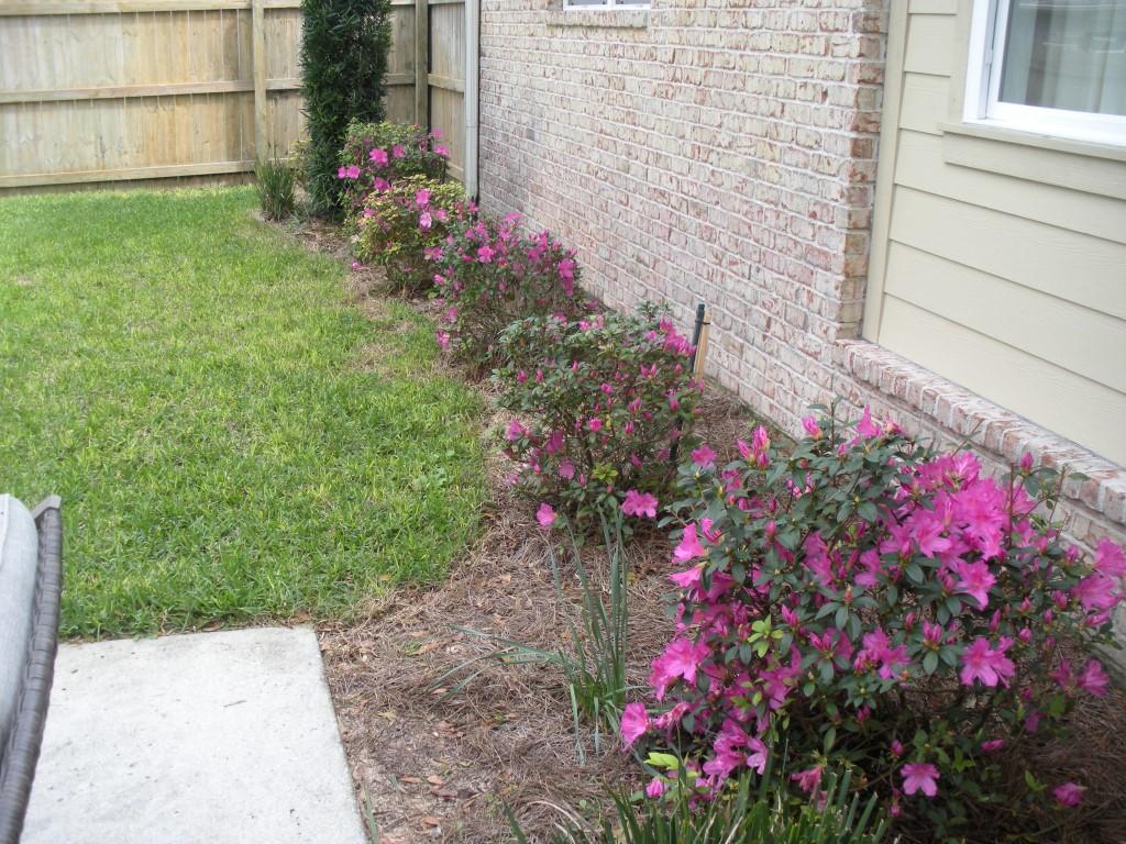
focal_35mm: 36
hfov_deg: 51.4
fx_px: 1171
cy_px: 422
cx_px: 563
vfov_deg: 39.7
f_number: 3.5
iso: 64
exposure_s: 1/137
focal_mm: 6.3
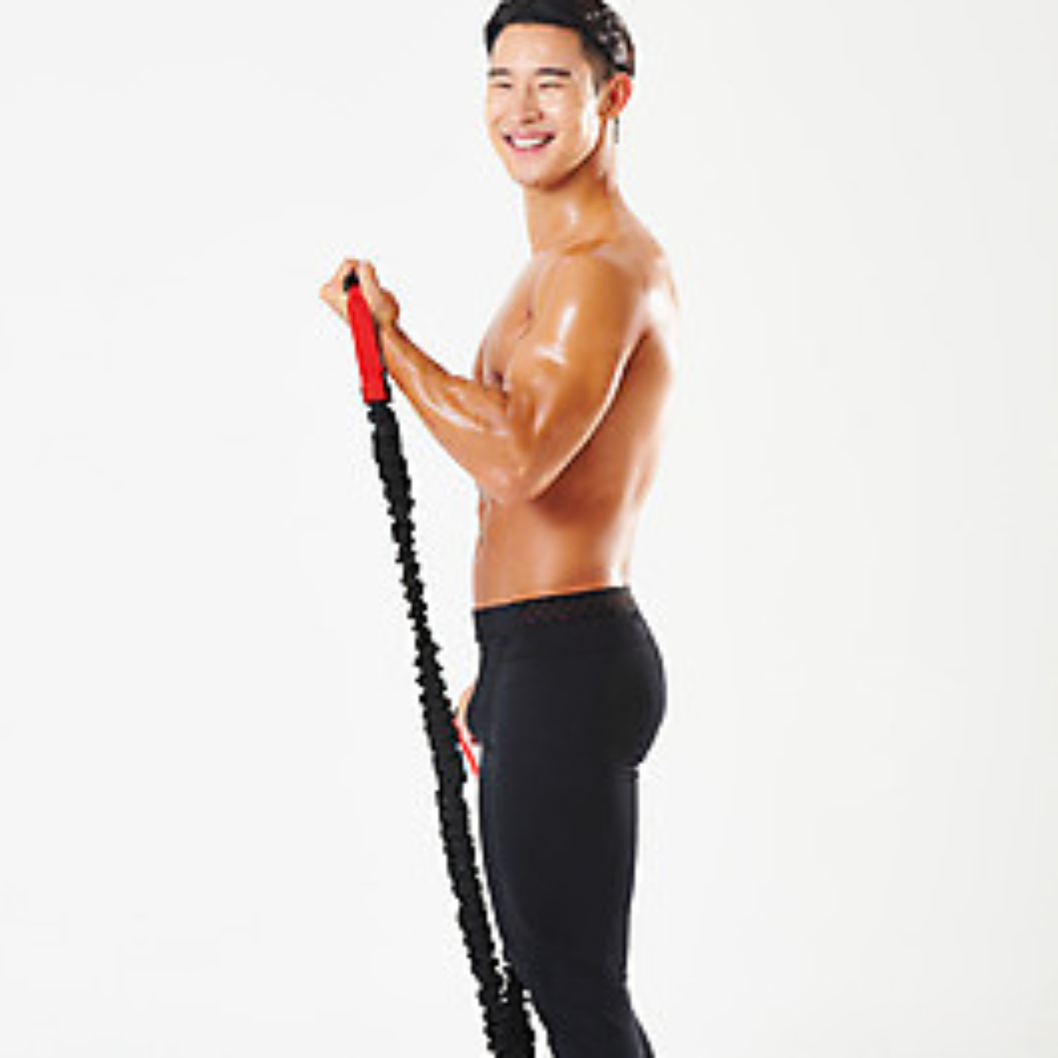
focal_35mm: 131
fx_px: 4530
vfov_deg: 13.3
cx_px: 529
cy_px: 627
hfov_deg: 13.3
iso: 100
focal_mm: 102
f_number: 11
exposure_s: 1/125
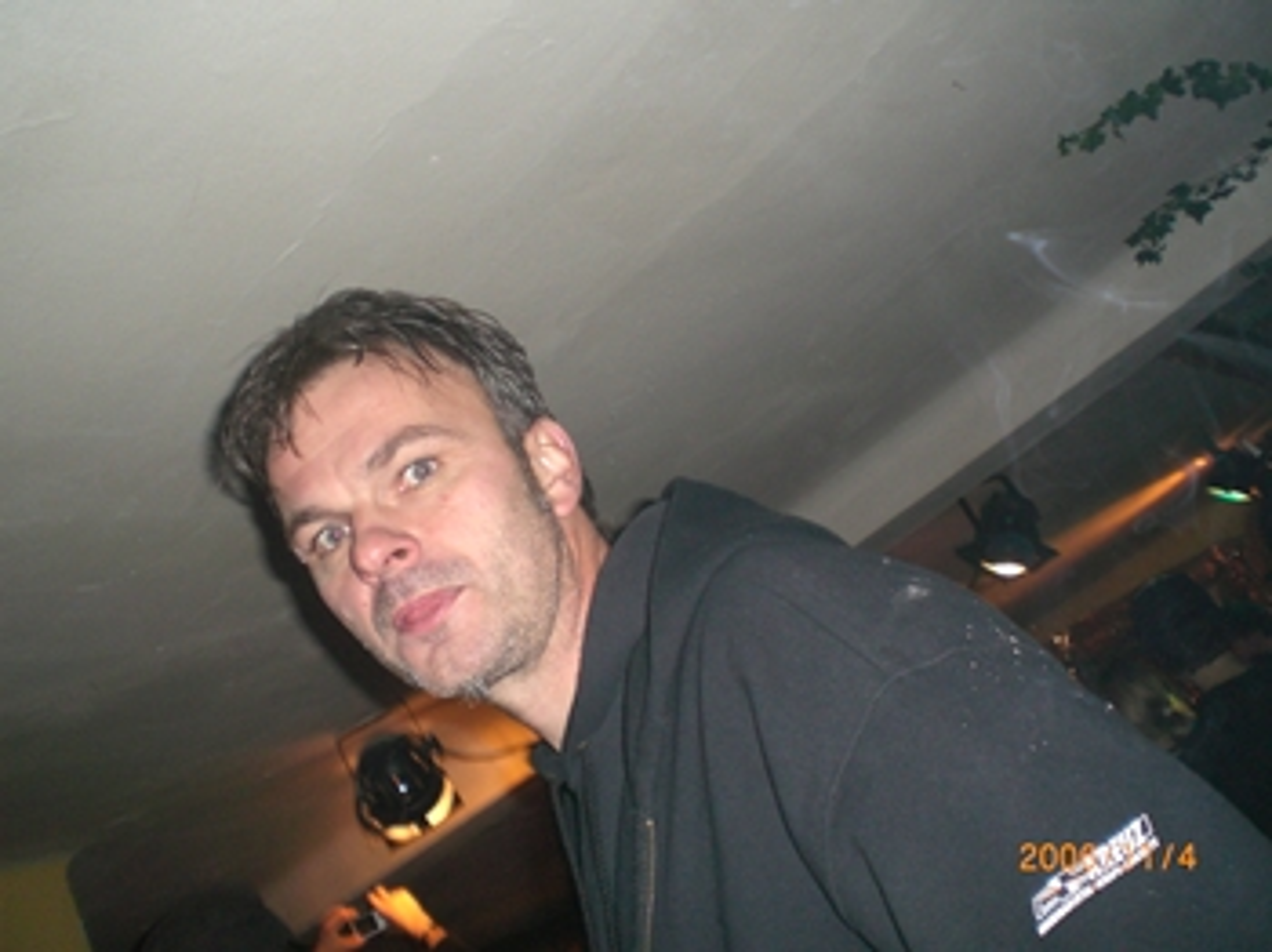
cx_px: 636
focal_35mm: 38
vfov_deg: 37.7
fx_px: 1395
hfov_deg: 49.0
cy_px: 476
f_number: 3.1
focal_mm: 6.3
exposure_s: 1/60
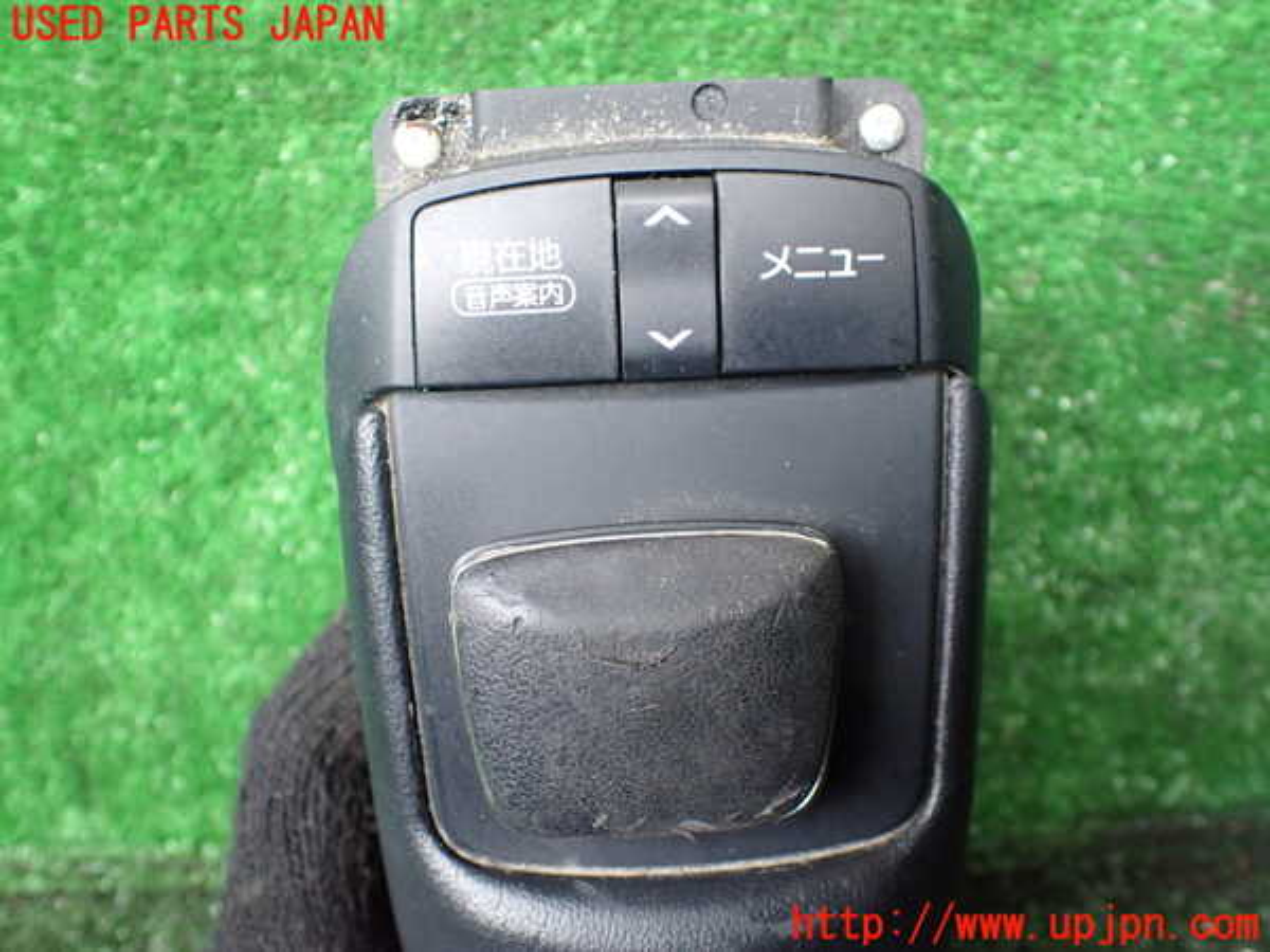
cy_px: 476
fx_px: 1101
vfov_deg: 46.8
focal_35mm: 30
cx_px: 635
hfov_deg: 60.0
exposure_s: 1/125
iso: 640
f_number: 2.3
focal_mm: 5.4
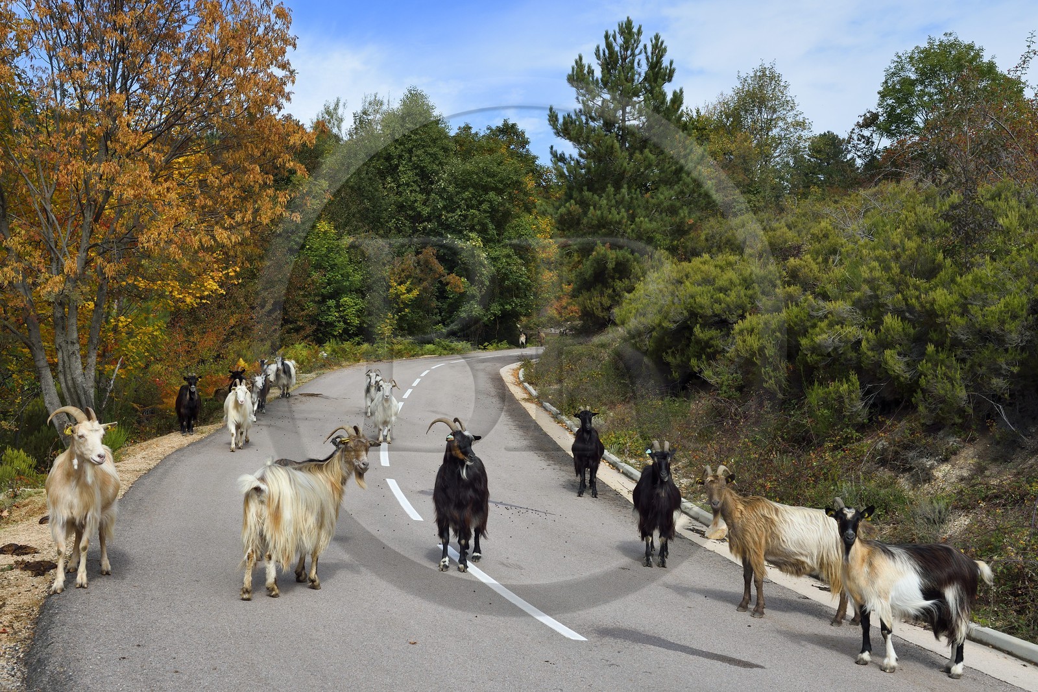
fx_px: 1211
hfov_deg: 46.4
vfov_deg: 31.9
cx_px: 519
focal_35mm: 42
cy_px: 346
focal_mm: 42
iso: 400
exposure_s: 1/400
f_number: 11
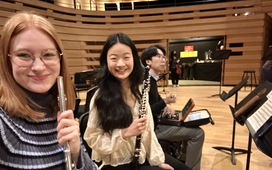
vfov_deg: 49.2
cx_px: 133
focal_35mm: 25
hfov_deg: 72.5
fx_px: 185
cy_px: 95
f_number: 1.9
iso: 500
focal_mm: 2.69
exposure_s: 1/17
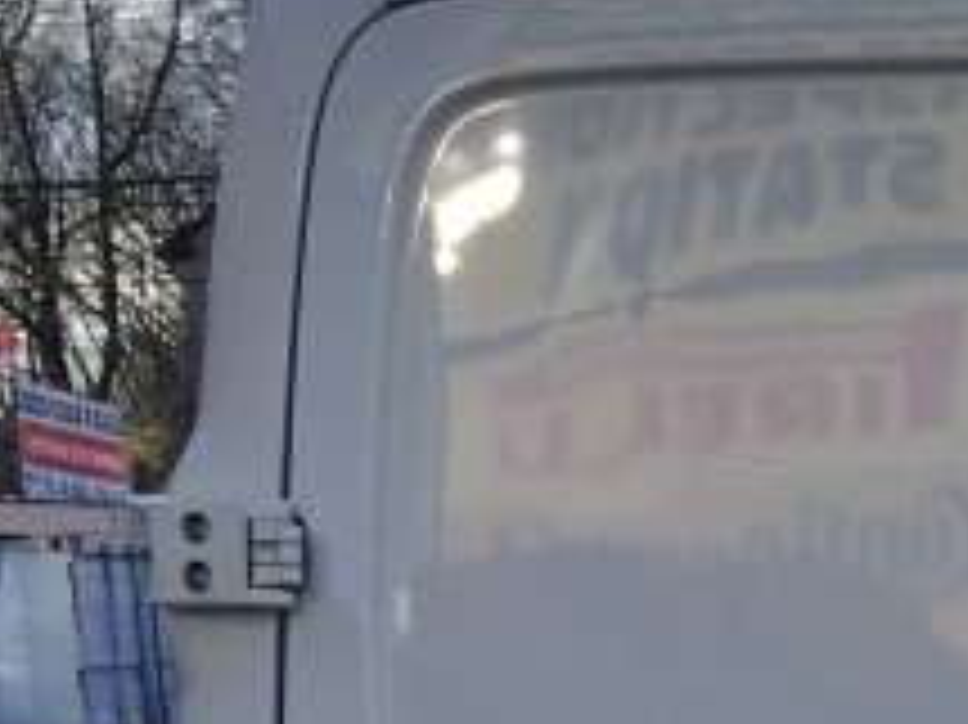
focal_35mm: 138
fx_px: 3857
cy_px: 1210
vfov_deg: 10.2
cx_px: 1508
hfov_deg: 13.4
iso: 25
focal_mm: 4.15
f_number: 2.2
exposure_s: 1/974
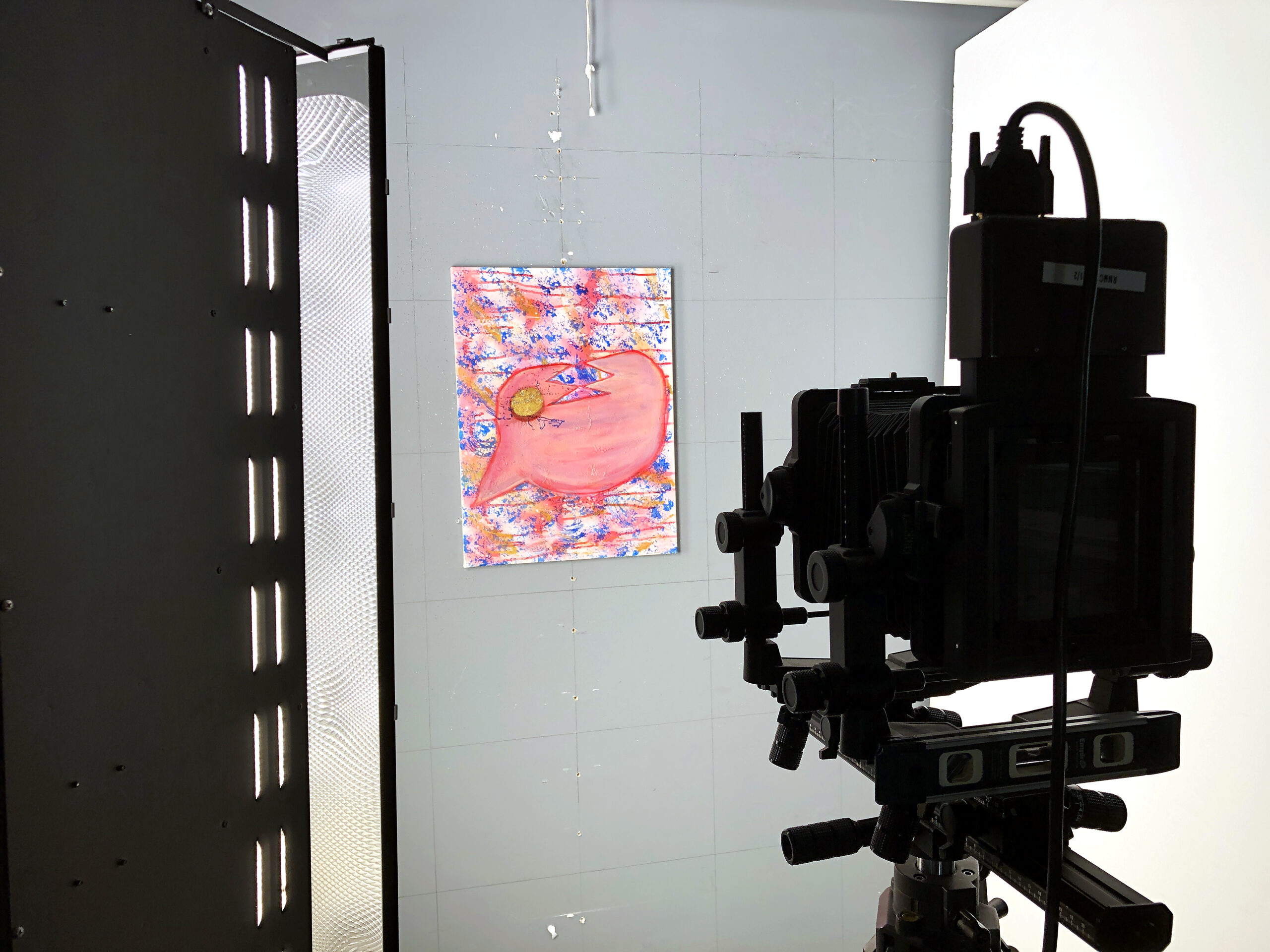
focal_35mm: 28
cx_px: 635
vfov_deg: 49.7
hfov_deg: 63.4
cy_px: 476
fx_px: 1027
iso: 25
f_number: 1.8
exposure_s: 1/120
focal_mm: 3.99
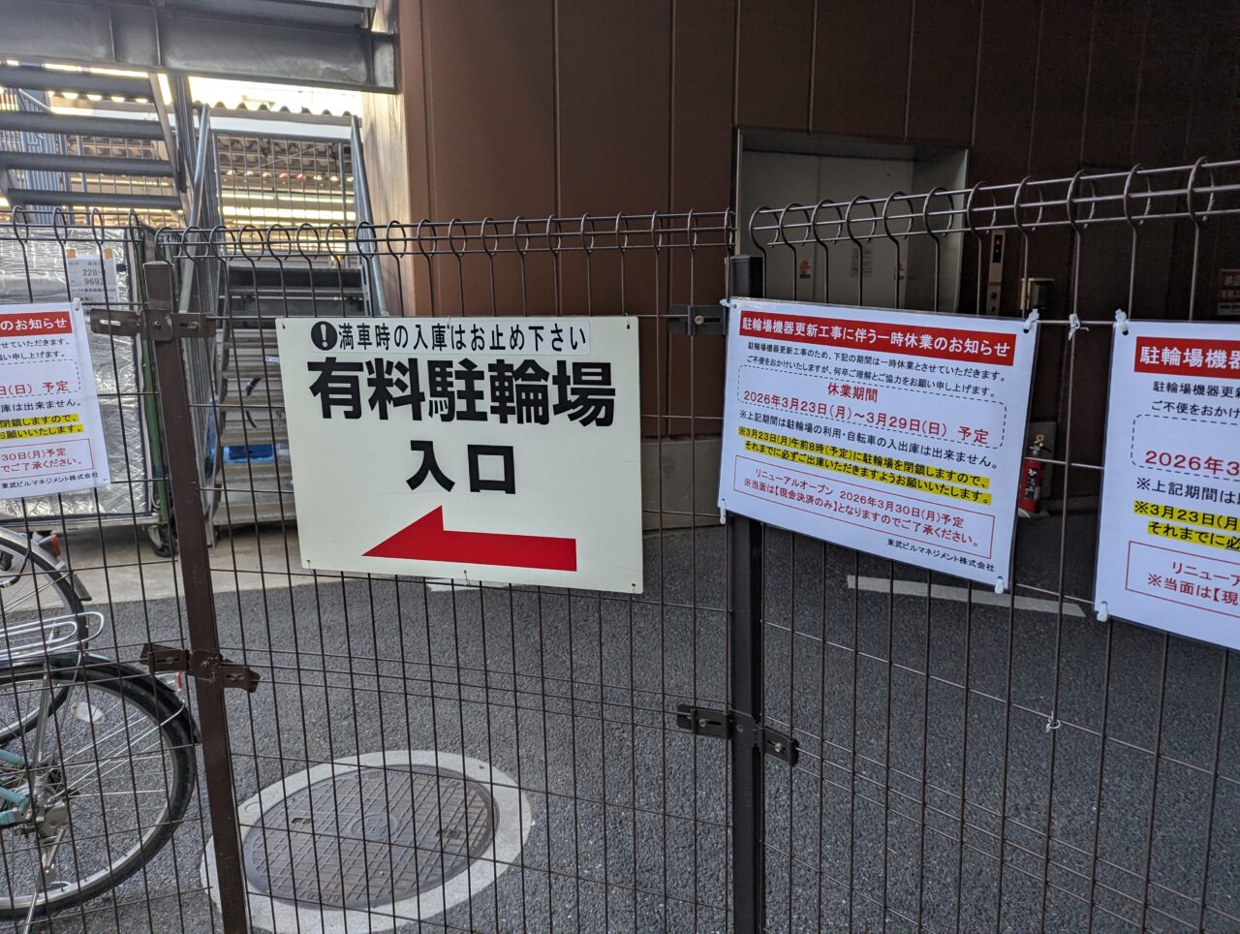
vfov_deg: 56.9
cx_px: 620
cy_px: 467
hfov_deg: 71.5
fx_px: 861
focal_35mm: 24
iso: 43
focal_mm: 6.81
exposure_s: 1/231
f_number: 1.85
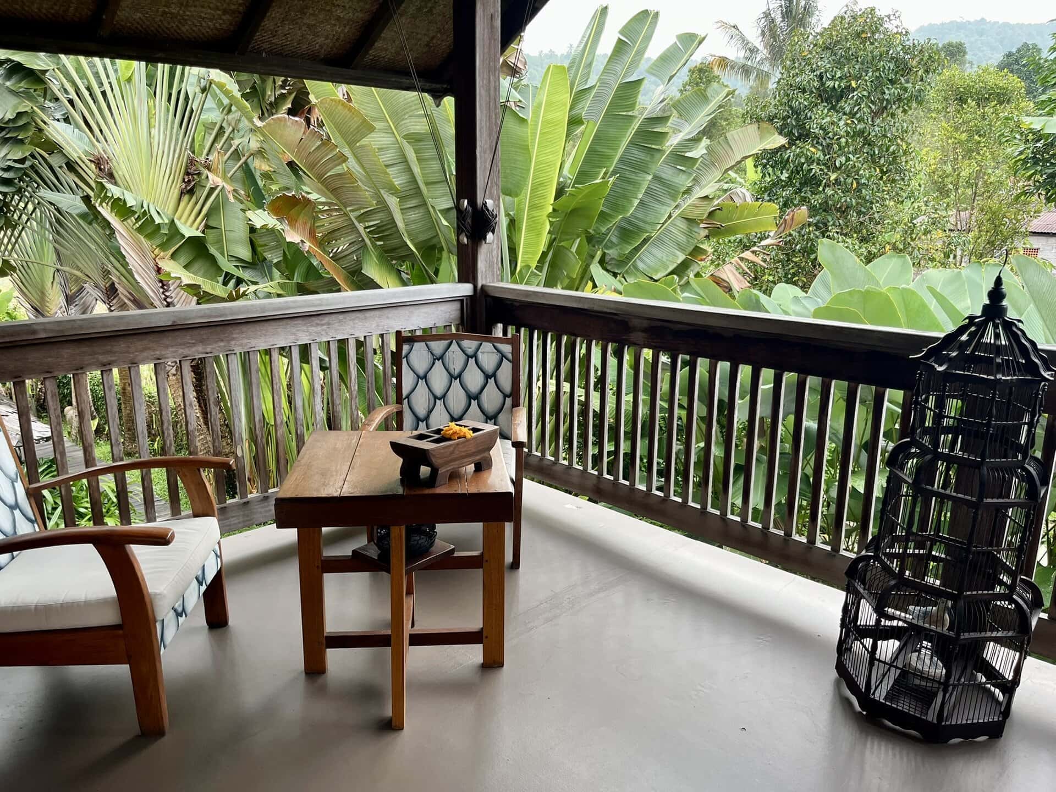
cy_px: 396
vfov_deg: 53.1
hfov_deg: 67.3
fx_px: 793
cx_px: 528
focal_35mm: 26
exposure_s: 1/122
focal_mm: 5.1
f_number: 1.6
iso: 80
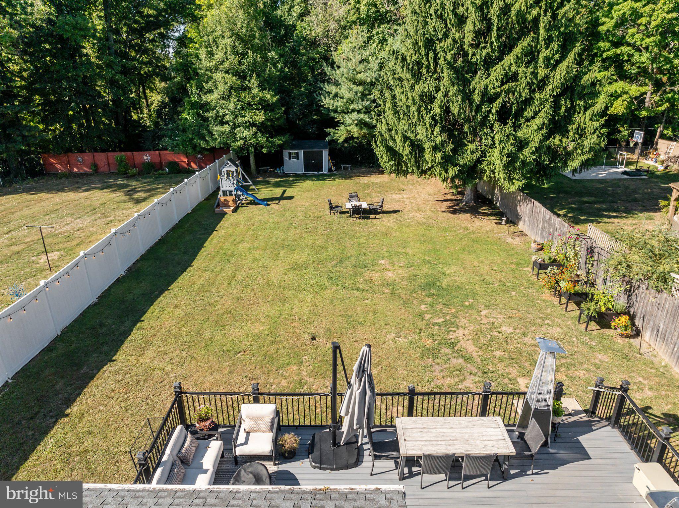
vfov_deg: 56.8
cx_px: 340
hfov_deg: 71.6
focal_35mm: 24
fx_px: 470
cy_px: 254
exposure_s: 1/2500
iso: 130
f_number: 2.8
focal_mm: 12.29
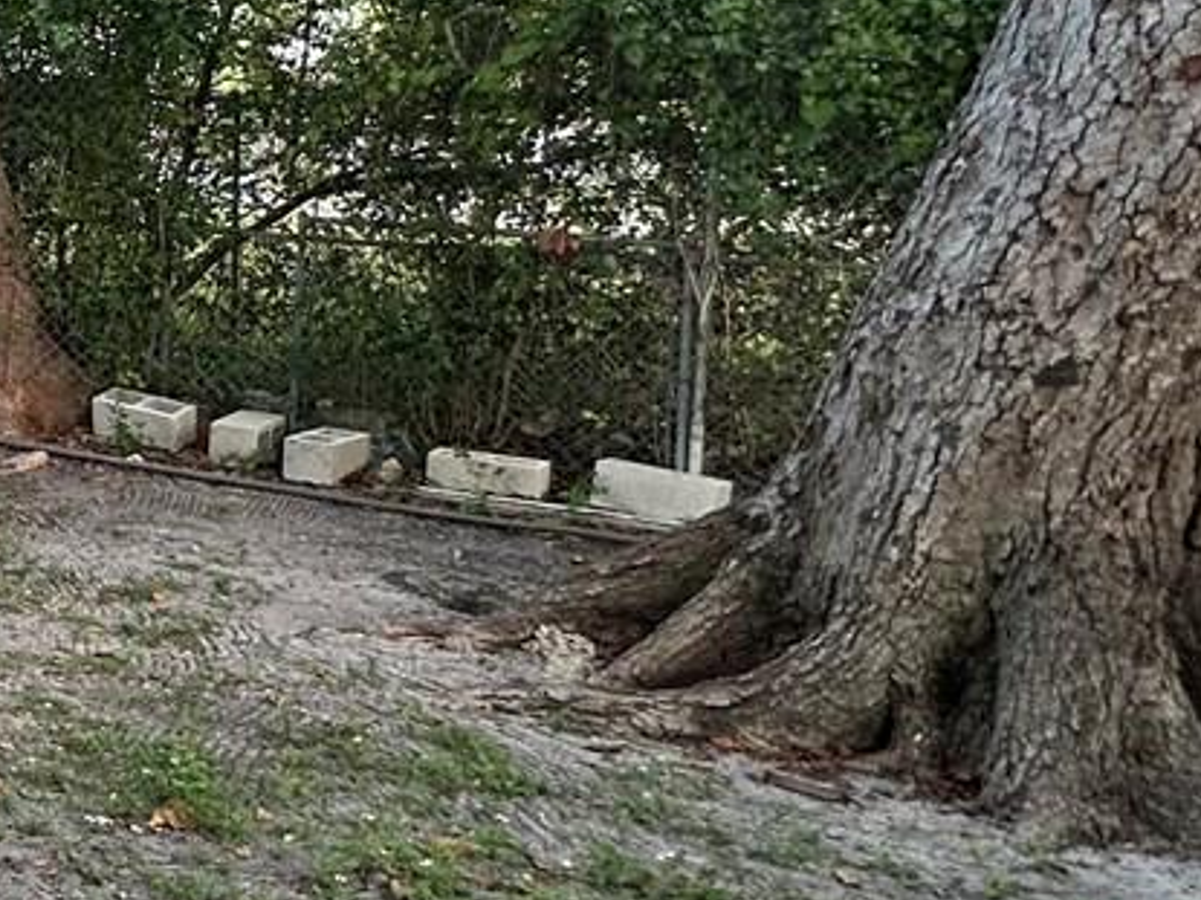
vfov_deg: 26.5
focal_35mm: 54
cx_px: -961
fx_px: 1873
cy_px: 171
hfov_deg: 21.9
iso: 40
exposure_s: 1/159
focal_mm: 2.22
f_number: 2.2
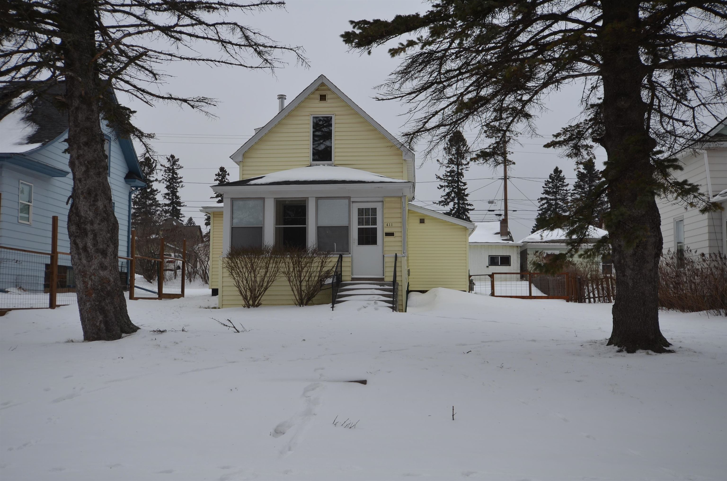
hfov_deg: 53.2
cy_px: 240
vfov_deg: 36.7
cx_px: 364
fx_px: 725
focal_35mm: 36
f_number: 8
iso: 200
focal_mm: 24
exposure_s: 1/250
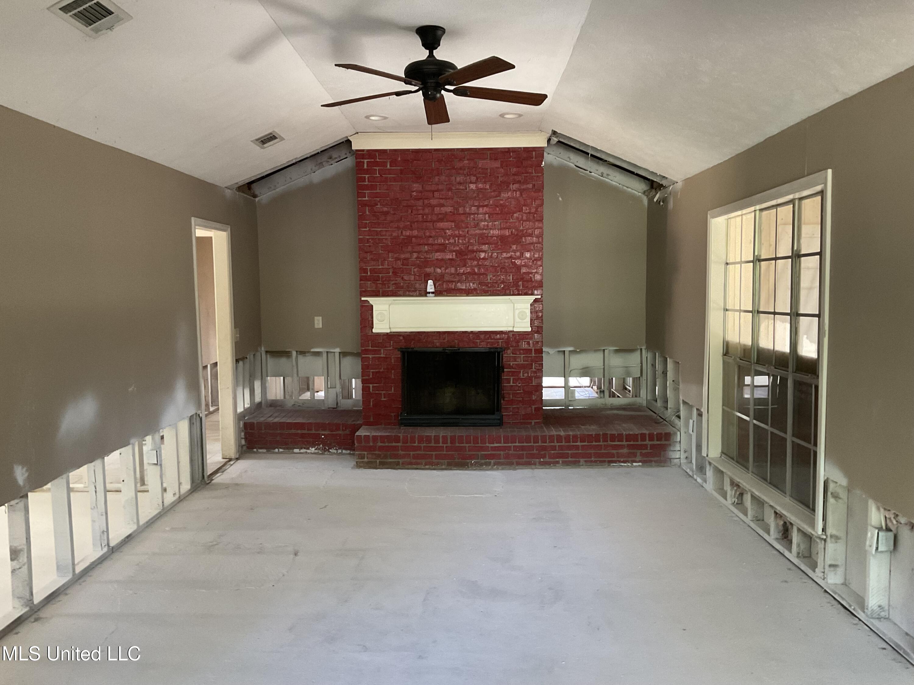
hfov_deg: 61.7
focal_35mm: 29
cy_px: 342
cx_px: 457
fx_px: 766
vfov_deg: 48.2
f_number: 1.8
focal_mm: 3
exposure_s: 1/50
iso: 200
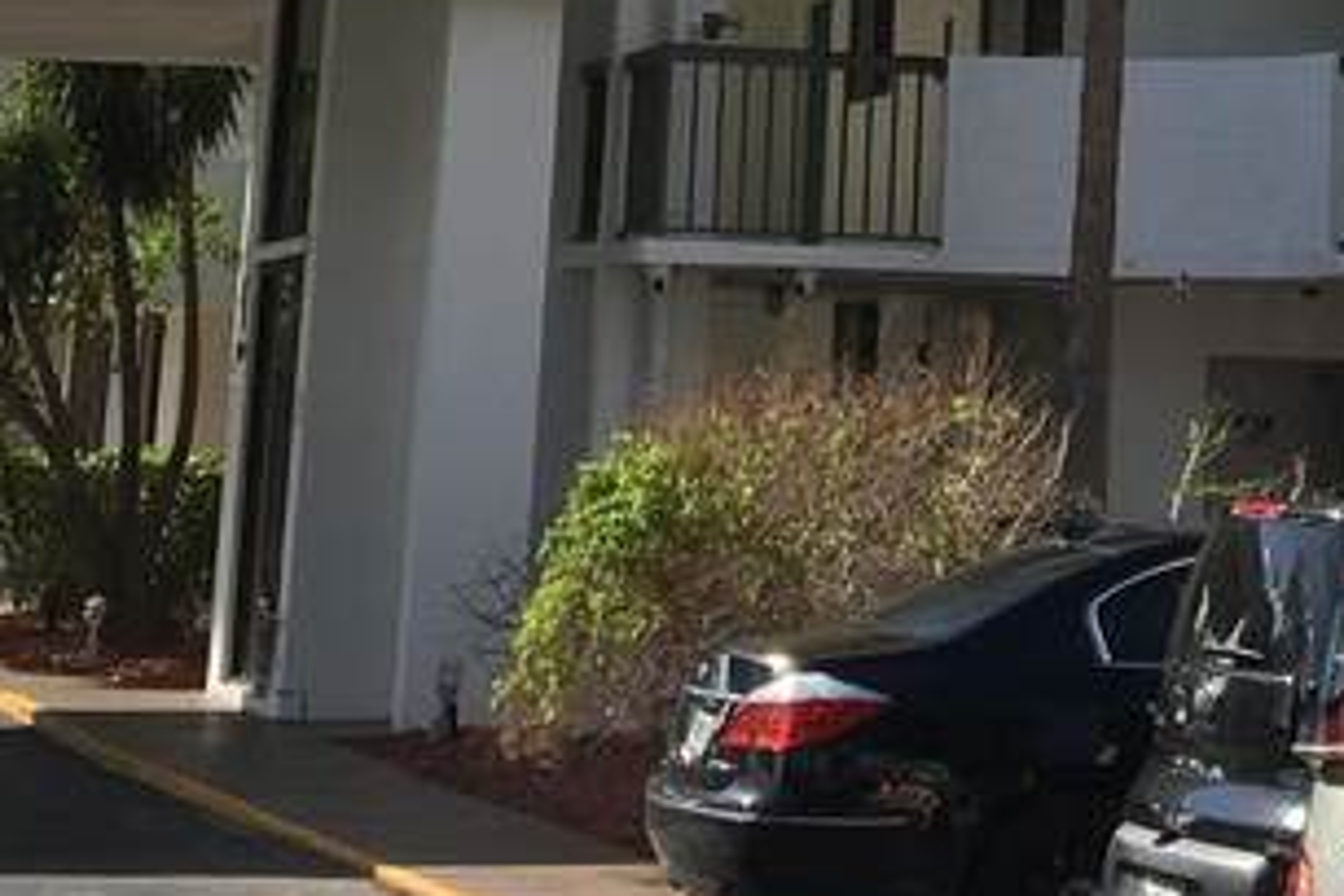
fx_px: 4704
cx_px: 1089
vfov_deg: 10.2
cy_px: -821
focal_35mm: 126
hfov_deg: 16.1
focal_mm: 4.15
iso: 25
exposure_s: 1/2024
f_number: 2.2
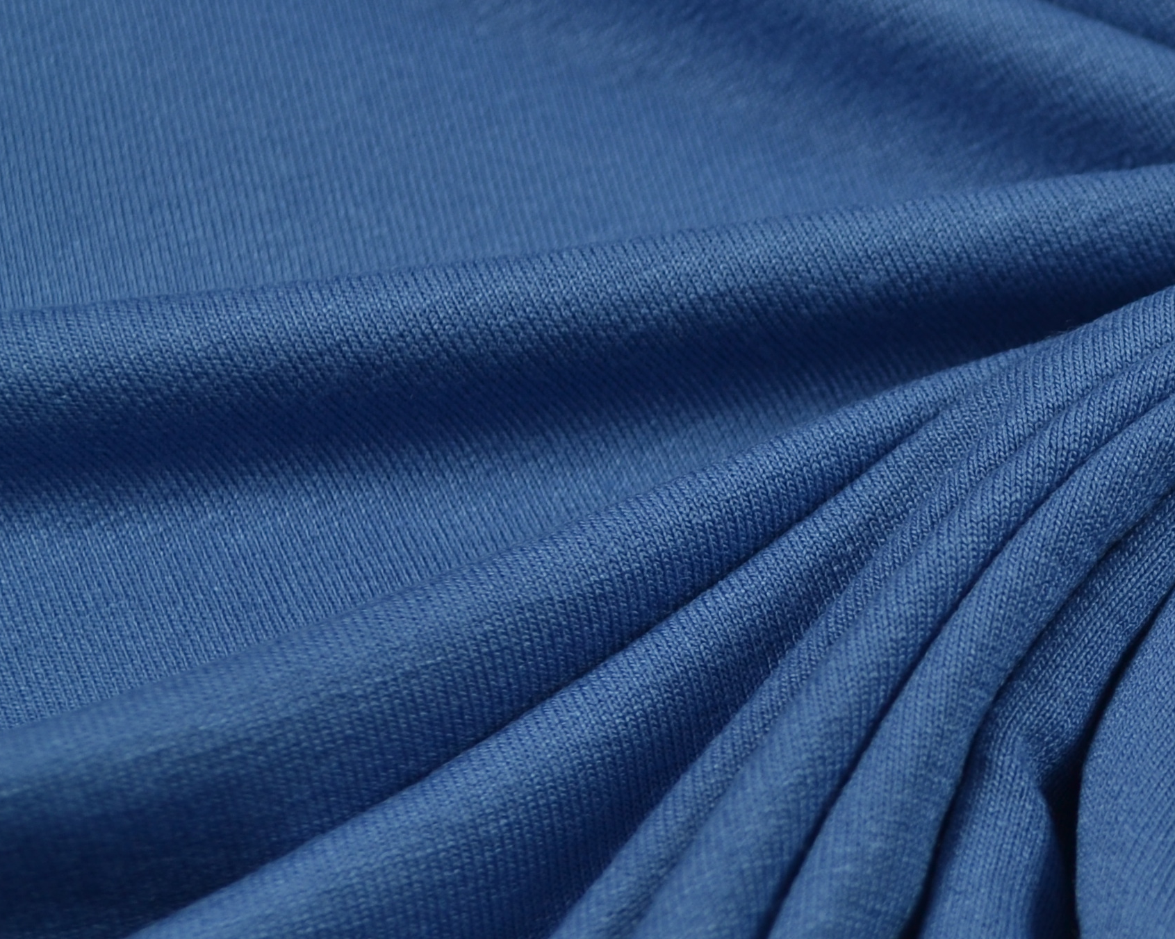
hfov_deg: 16.4
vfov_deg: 13.8
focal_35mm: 111
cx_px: 1493
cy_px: 511
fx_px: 3869
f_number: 6.3
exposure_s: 1/40
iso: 100
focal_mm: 29
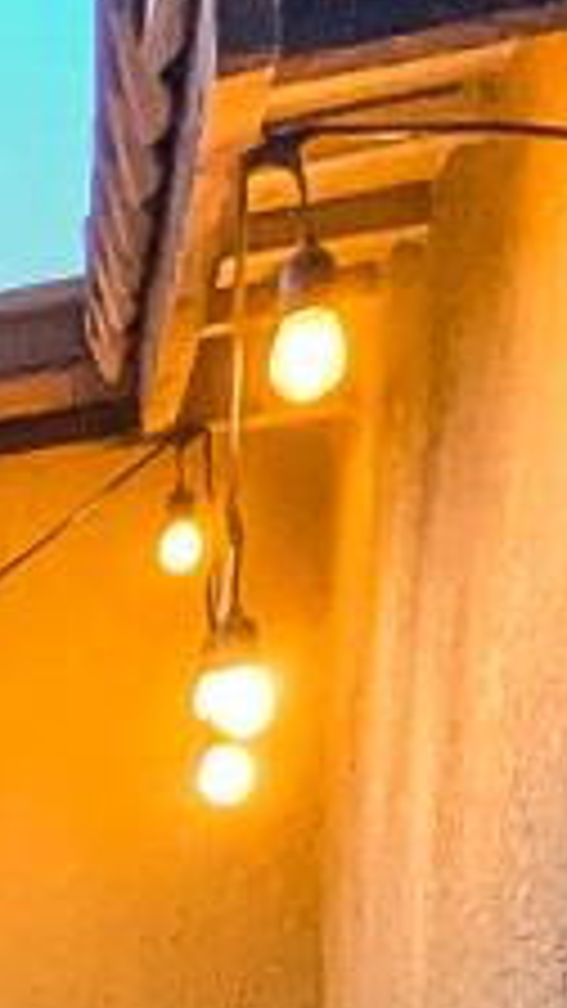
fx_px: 3127
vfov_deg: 15.4
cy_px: 1892
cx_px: -1562
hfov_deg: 7.7
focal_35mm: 117
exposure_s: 1/30
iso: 158
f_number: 2.2
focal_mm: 2.35
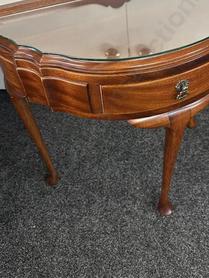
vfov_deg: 51.5
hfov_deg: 40.6
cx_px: 124
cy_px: 89
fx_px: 282
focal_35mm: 35
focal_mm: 6.86
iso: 250
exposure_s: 1/50
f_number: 1.78
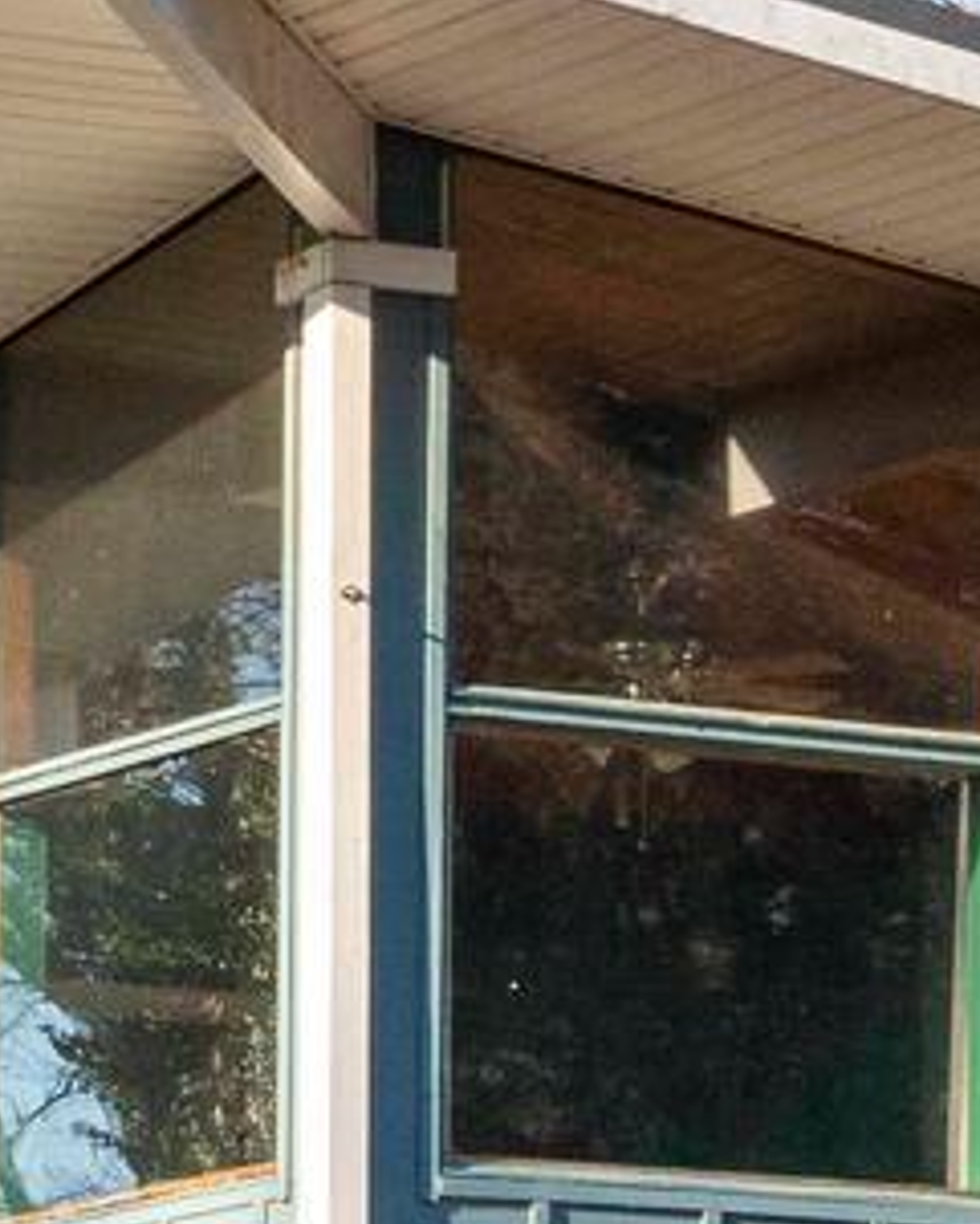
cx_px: 801
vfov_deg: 7.1
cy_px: 1720
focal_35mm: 268
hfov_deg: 5.8
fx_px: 9711
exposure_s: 1/500
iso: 1000
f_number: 13
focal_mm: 42
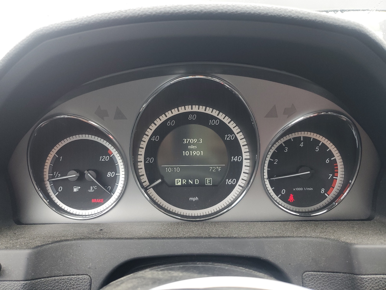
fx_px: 290
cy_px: 145
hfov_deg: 67.3
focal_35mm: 26
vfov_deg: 53.1
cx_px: 193
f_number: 1.5
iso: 88
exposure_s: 1/120
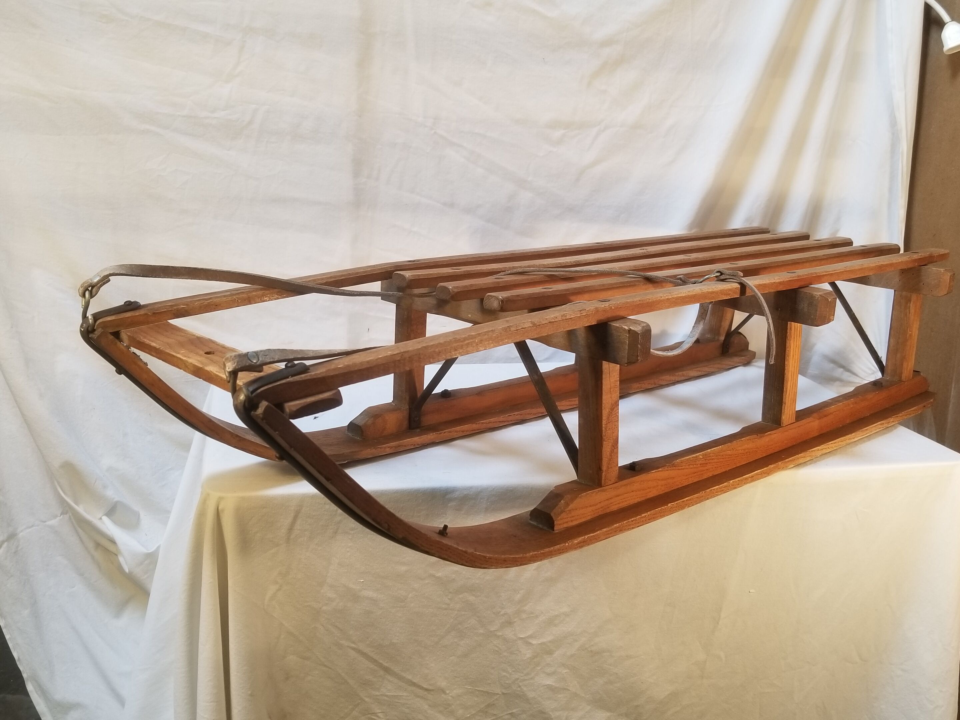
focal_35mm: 26
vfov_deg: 53.1
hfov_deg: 67.3
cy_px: 360
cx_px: 480
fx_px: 721
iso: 80
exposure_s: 1/100
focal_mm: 4.25
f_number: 1.7
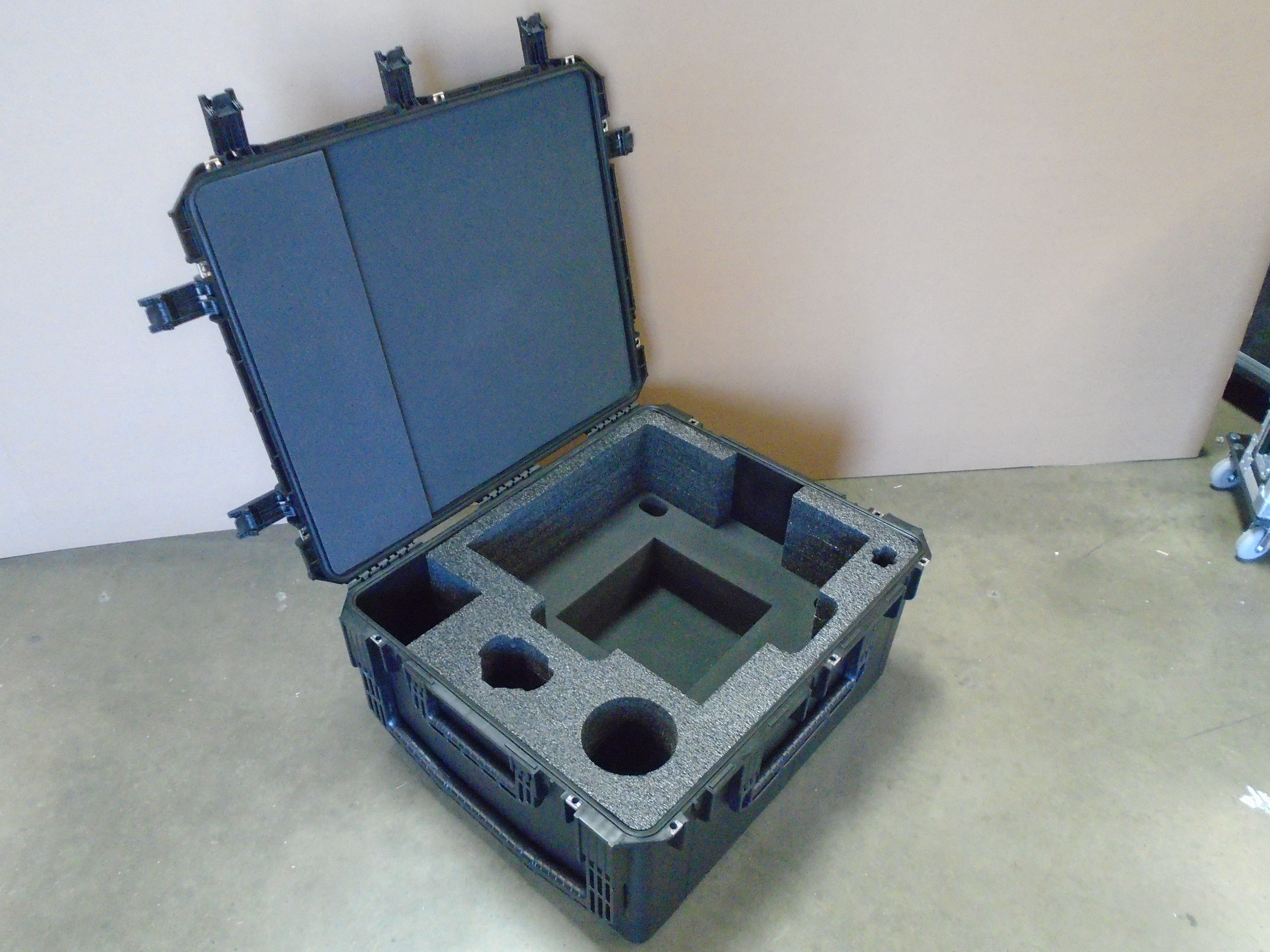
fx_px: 954
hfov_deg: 67.3
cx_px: 635
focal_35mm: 26
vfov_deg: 53.1
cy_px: 476
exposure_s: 1/50
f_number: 3.2
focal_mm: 4.6
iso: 800
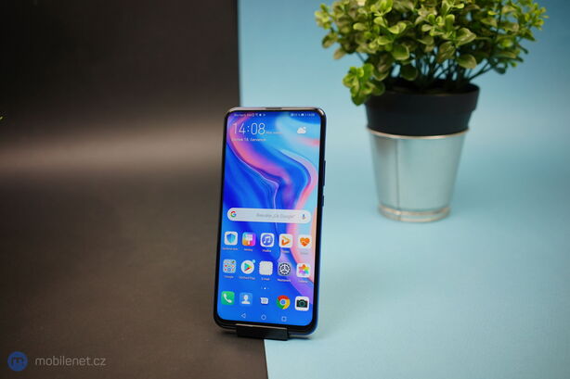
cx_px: 285
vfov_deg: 37.8
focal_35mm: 35
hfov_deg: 54.4
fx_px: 554
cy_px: 190
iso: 400
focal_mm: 35
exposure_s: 1/250
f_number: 3.5
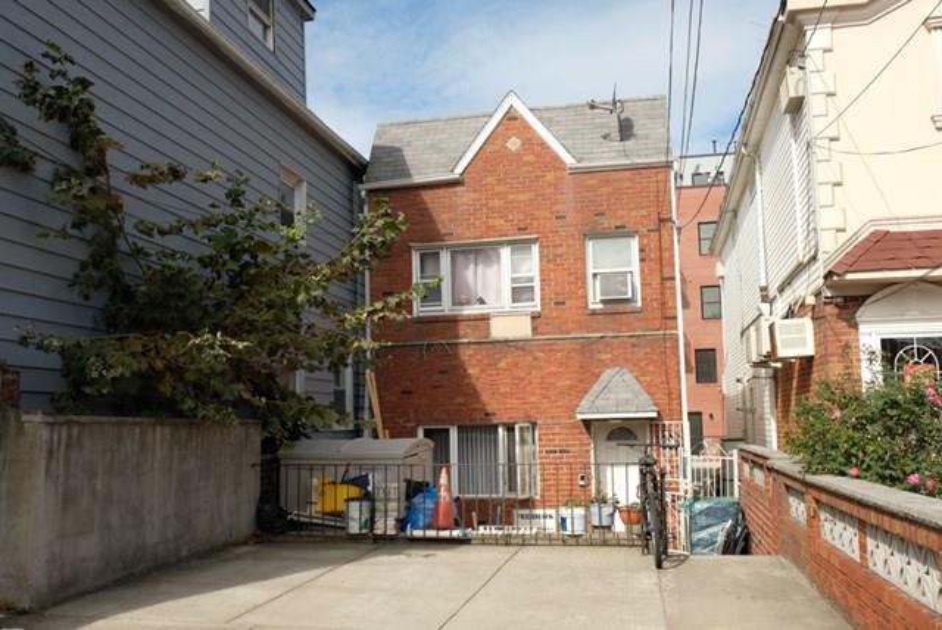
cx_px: 471
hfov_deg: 57.2
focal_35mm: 33
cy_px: 315
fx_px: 864
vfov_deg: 40.0
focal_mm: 22
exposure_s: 1/640
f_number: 5.6
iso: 200
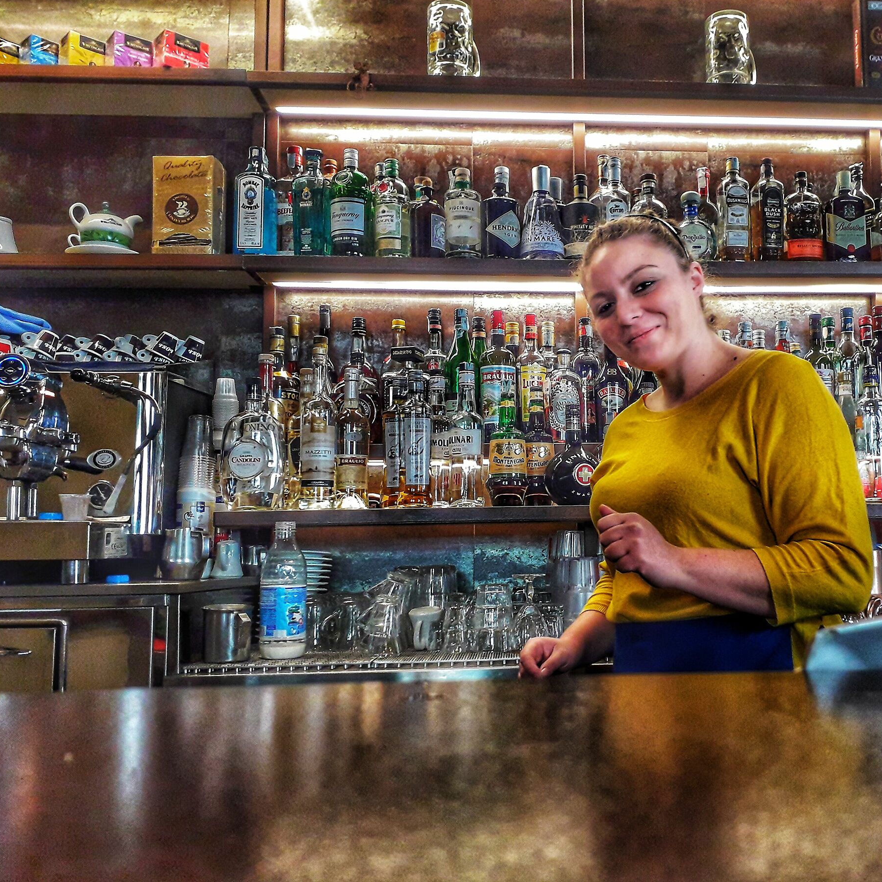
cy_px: 439
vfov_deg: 51.1
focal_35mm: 32
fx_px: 922
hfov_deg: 50.3
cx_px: 581
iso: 200
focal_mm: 3.6
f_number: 1.9
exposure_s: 1/50
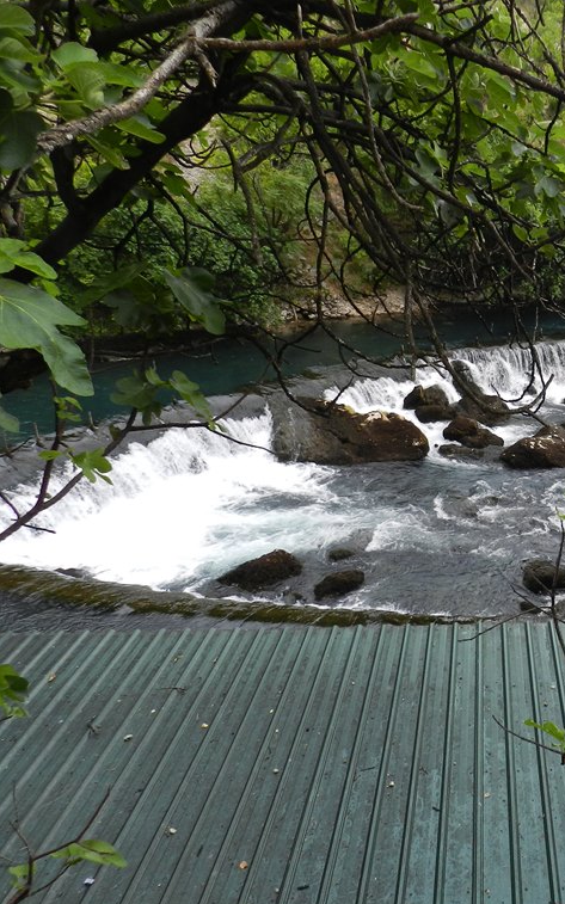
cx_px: 534
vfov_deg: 58.1
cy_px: 457
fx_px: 813
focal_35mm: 33
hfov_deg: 35.5
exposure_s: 1/100
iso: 160
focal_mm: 4
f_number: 3.4
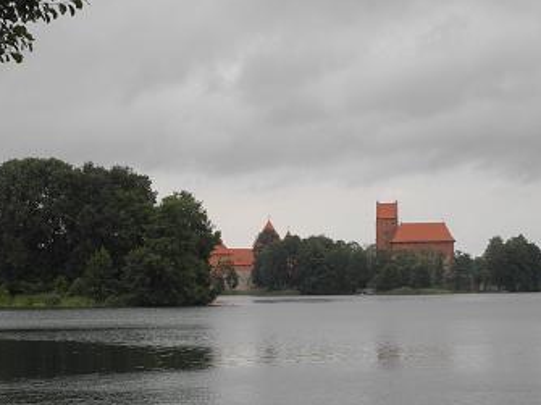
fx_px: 1625
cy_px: 265
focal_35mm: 104
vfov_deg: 14.2
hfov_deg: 18.8
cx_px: 144
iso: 100
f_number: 4
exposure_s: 1/320
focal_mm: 14.5
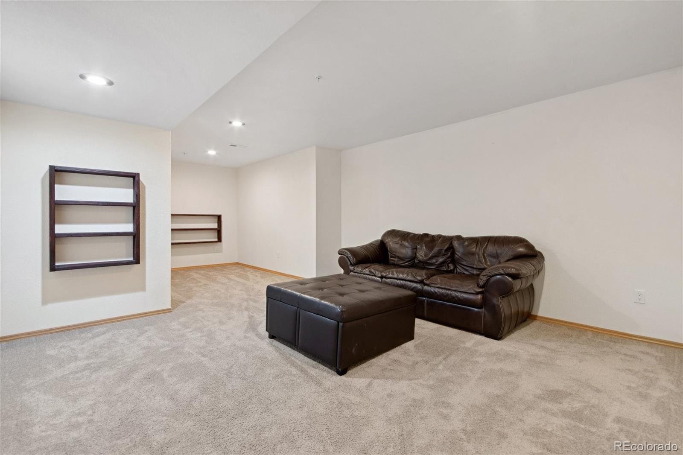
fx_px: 285
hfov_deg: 100.4
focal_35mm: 15
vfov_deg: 77.3
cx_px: 342
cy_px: 228
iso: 400
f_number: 8
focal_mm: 10
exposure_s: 1
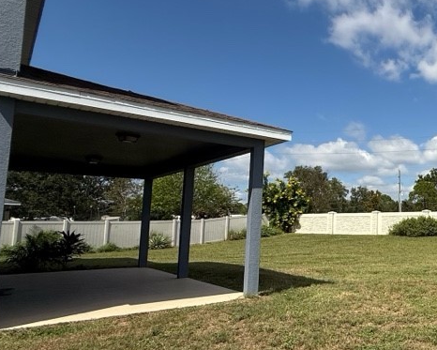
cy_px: 190
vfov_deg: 48.5
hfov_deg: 45.8
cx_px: 468
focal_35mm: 30
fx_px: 388
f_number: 2.2
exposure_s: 1/3663
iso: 50
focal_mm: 2.22
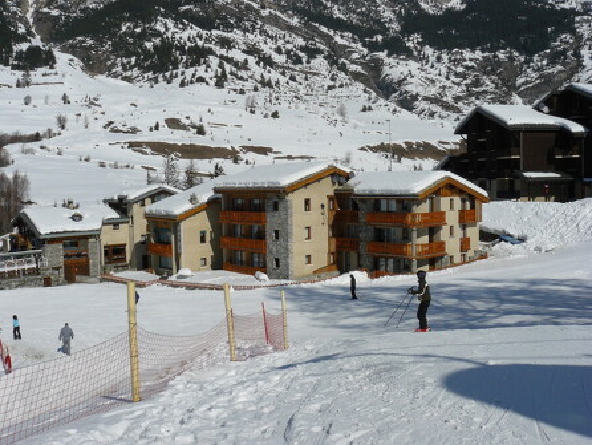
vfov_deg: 39.7
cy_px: 222
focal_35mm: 36
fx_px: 616
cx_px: 296
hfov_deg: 51.3
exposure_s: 1/800
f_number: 8
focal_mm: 6
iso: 100
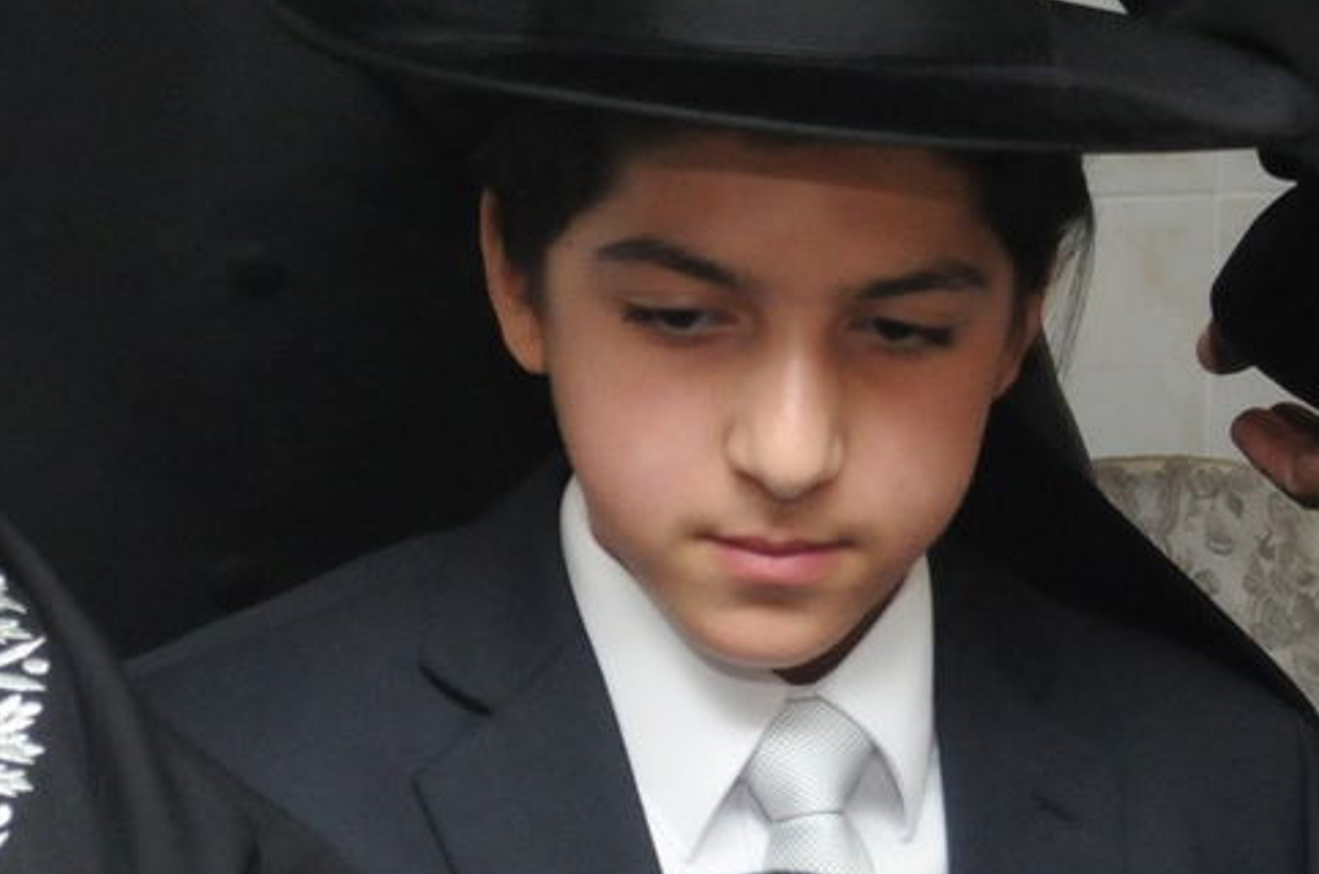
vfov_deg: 7.9
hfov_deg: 11.8
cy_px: 449
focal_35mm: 174
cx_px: 128
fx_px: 6363
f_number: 5.3
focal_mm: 40
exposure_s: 1/125
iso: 1600
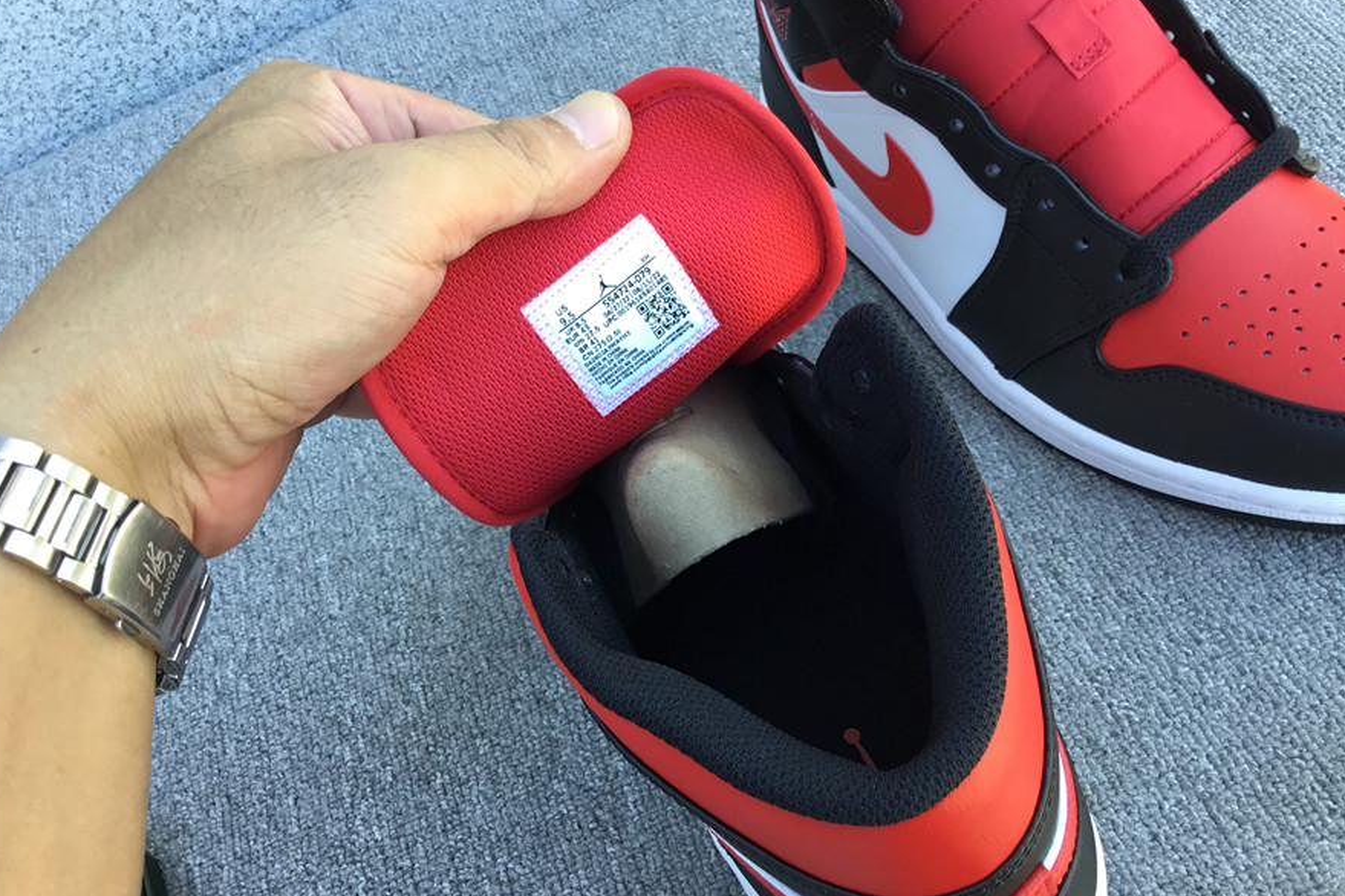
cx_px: 669
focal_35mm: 33
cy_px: 433
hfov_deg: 57.2
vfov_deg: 40.0
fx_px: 1233
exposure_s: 1/100
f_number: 2.4
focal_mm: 3.3
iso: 40
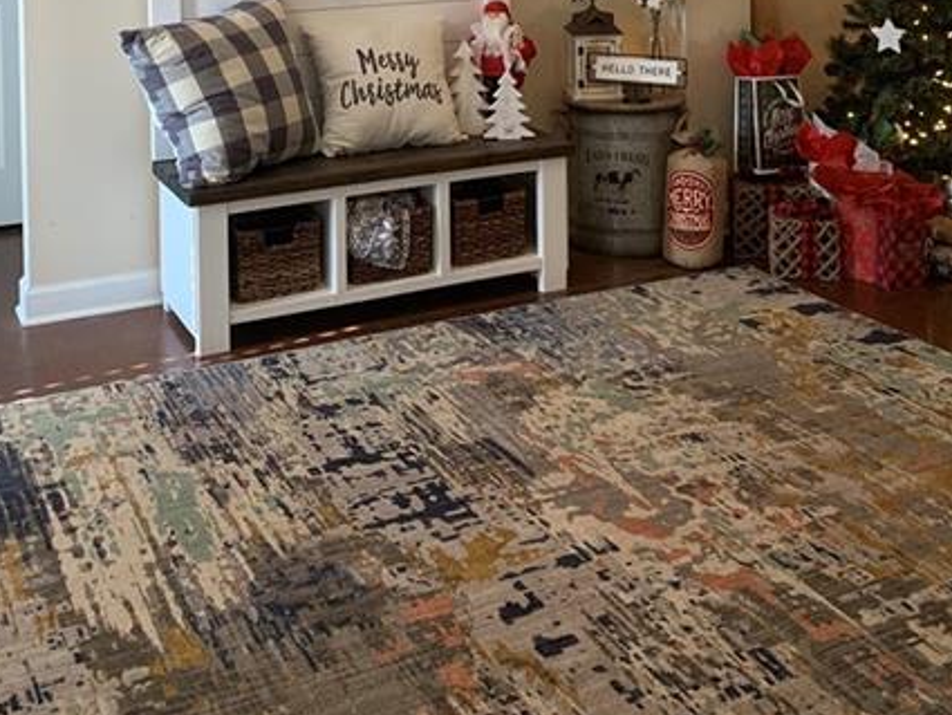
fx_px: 1293
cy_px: -103
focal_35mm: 47
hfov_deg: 40.4
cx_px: 488
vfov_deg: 27.8
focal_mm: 4.25
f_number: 1.8
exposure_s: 1/60
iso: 160
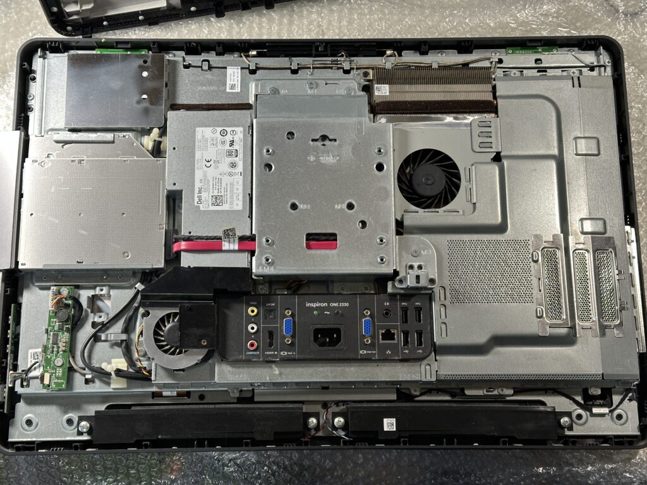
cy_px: 242
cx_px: 324
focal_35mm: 48
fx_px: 897
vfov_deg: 30.3
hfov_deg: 39.7
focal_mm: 6.86
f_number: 1.78
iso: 80
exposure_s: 1/50
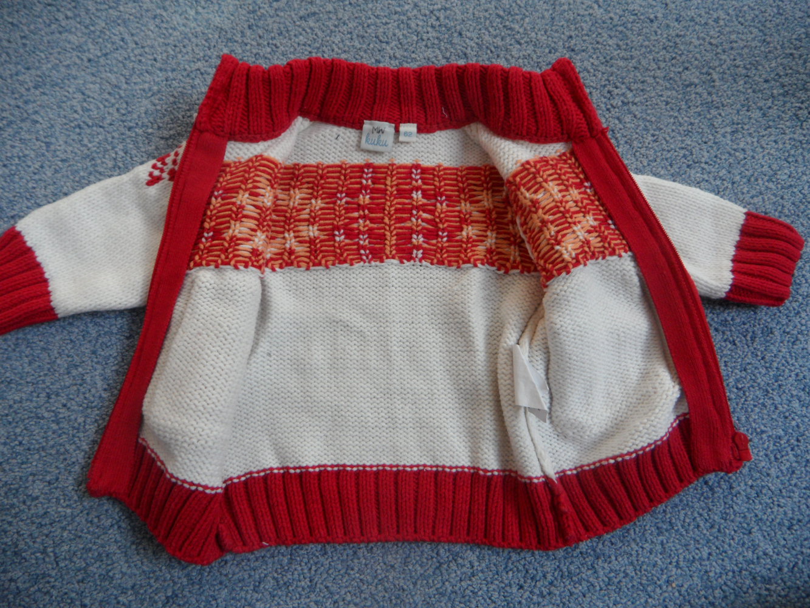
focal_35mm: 24
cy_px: 304
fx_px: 562
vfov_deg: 56.8
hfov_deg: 71.6
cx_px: 405
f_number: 2.9
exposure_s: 1/125
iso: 80
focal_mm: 4.1
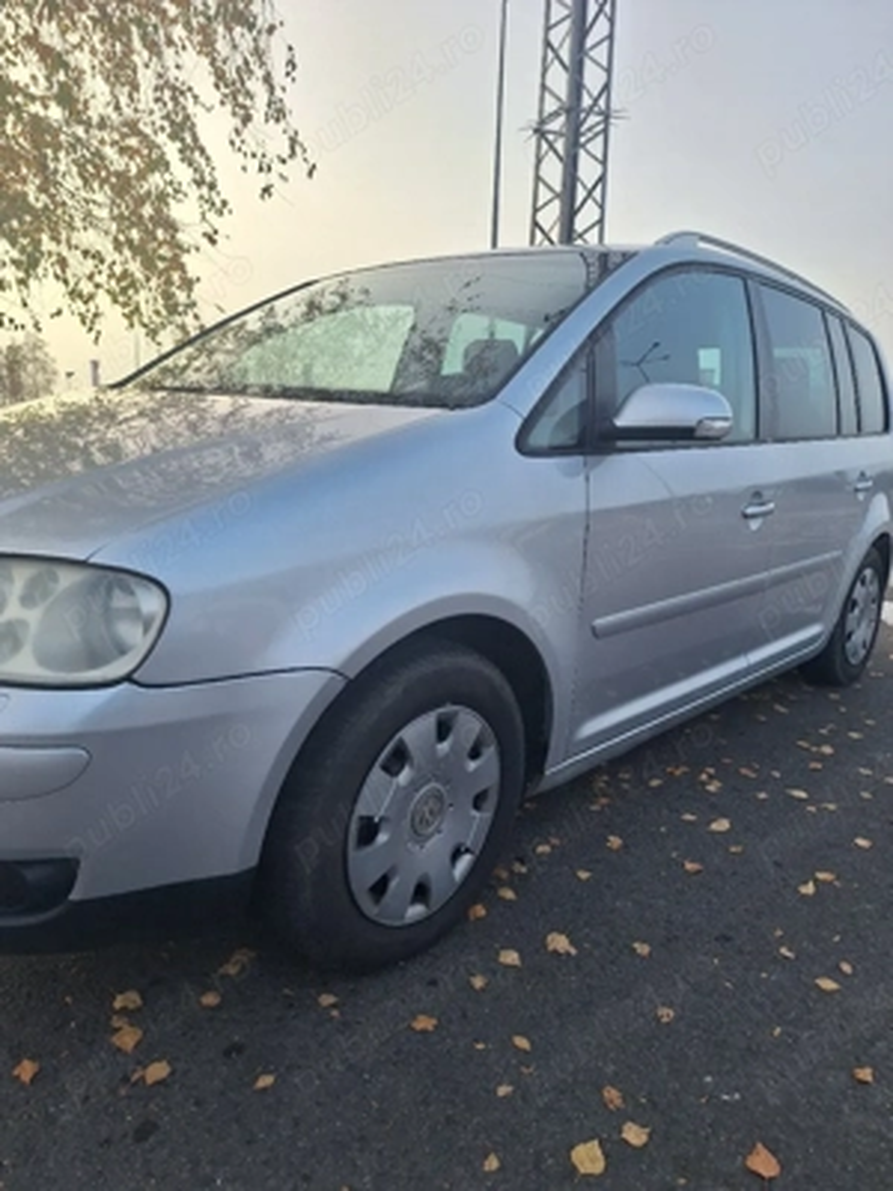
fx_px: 791
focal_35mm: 23
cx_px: 446
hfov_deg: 58.9
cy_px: 596
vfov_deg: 73.9
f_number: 1.8
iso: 40
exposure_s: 1/1250
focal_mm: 5.54
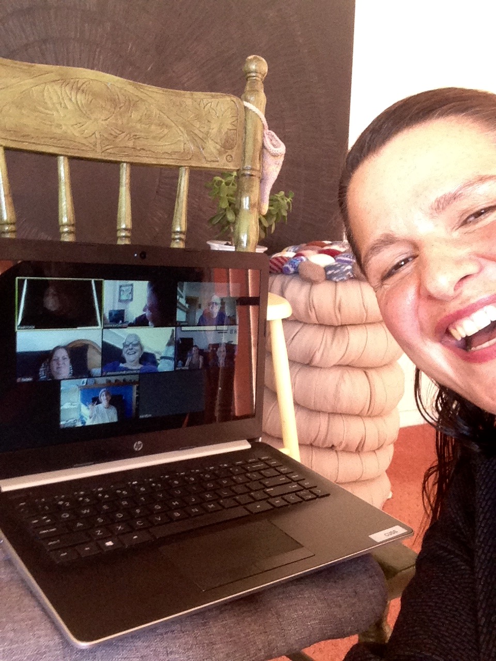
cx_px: 248
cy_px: 330
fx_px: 669
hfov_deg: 40.7
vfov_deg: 52.6
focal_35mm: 35
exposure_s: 1/30
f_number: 2.4
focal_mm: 2.18
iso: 160
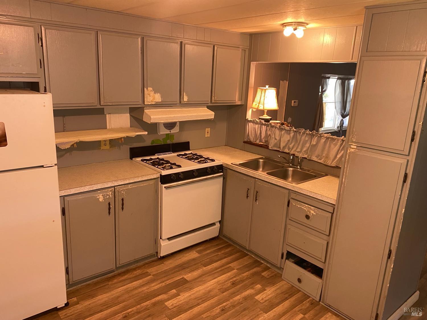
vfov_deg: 53.1
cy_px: 160
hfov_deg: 67.3
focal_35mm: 26
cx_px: 214
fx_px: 321
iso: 500
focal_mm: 4.25
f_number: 1.8
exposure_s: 1/60
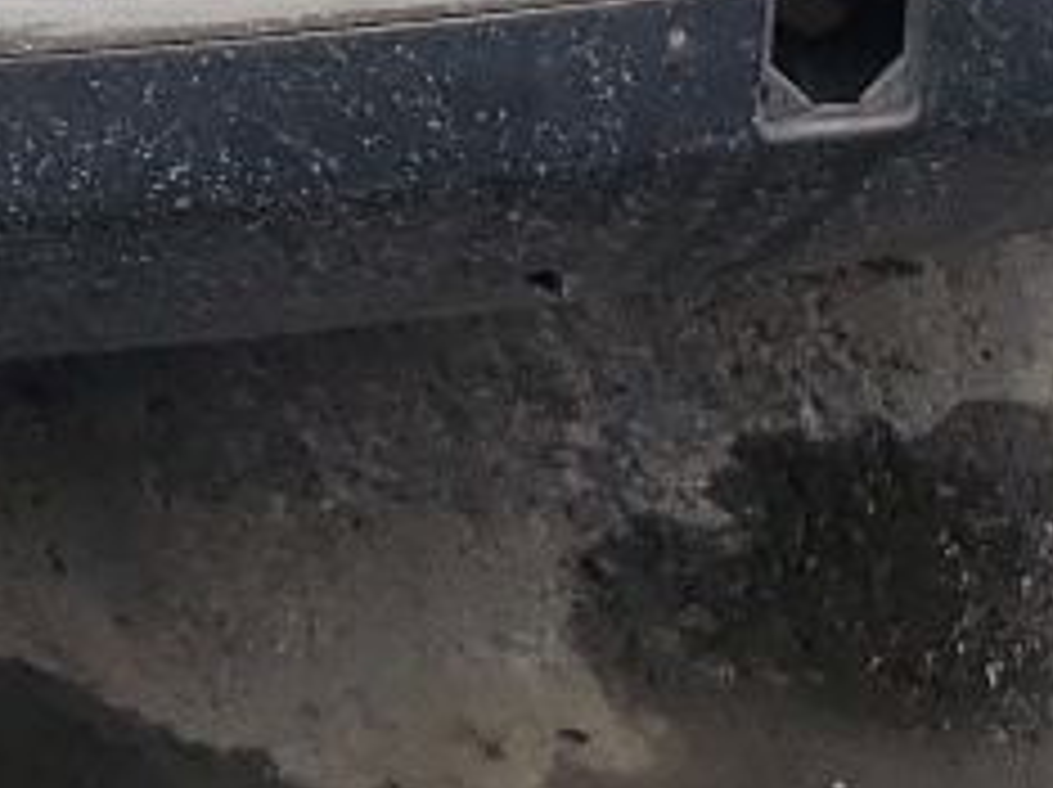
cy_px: -1468
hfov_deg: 10.6
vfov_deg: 7.5
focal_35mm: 178
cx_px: -724
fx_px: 5409
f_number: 1.5
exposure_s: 1/556
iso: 50
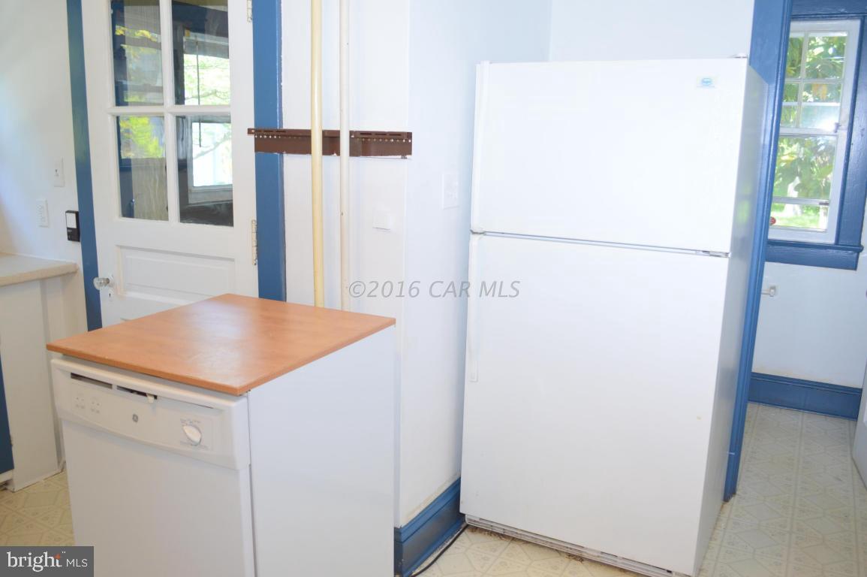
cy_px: 288
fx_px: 722
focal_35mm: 30
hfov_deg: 62.0
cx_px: 434
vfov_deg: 43.5
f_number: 3.8
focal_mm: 20
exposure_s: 1/50
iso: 400
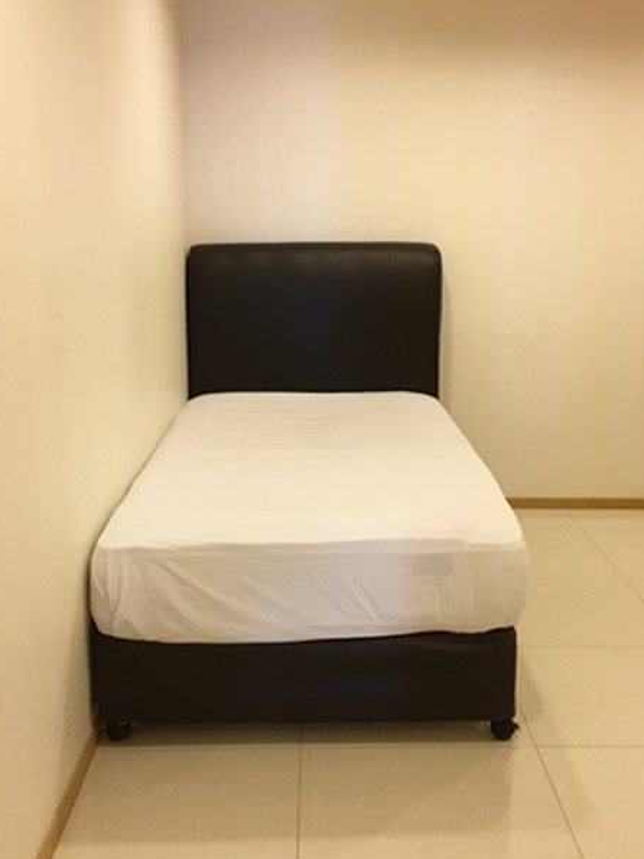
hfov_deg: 36.8
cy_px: 437
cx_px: 335
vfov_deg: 47.9
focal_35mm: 39
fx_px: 968
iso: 32
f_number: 2.2
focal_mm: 4.15
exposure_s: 1/17
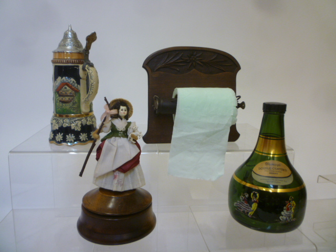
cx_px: 168
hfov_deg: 61.7
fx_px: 281
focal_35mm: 29
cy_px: 126
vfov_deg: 48.2
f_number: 3.3
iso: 160
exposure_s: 1/30
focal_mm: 5.2
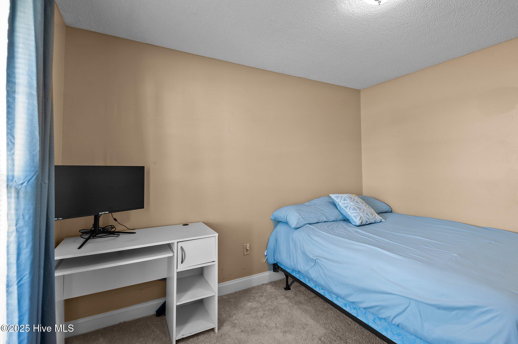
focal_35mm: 16
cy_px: 172
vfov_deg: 73.7
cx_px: 259
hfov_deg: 96.8
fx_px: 230
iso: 400
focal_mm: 16
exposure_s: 1/4
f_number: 4
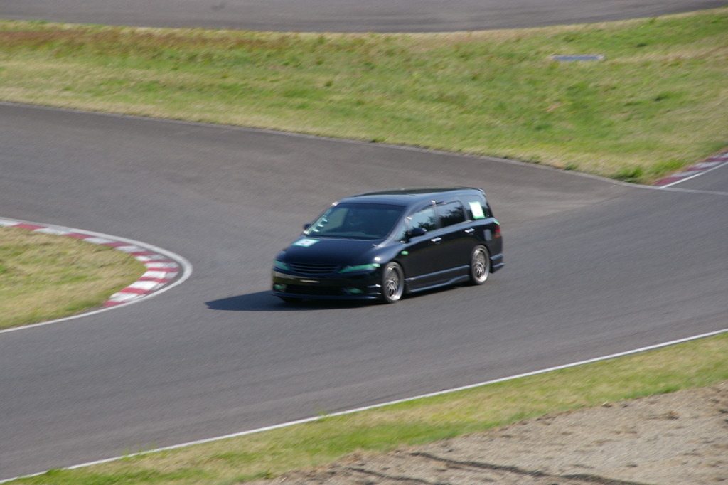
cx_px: 364
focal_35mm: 232
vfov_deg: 5.9
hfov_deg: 8.9
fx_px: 4700
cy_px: 242
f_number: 13
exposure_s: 1/125
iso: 200
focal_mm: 155
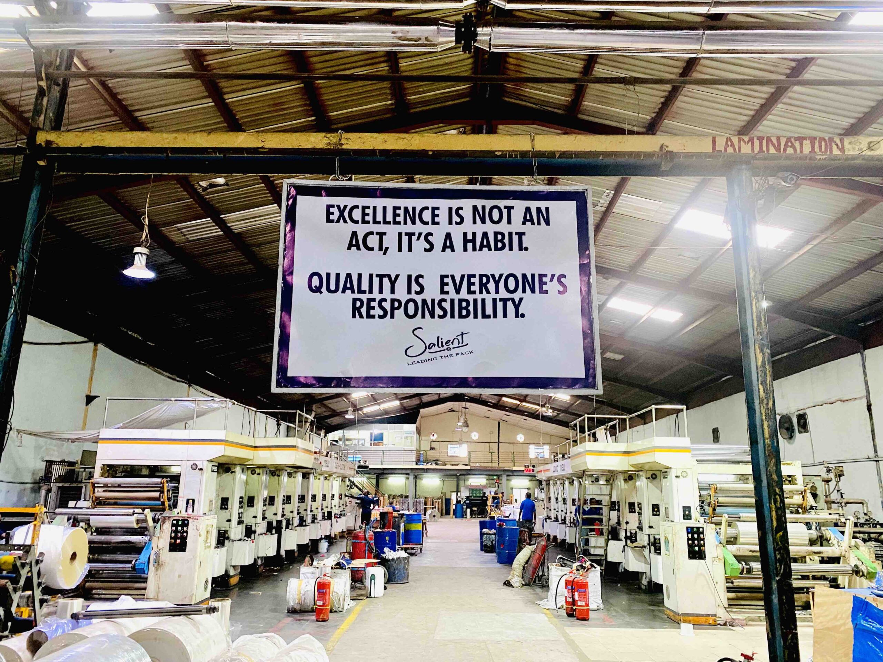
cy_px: 331
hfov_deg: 67.3
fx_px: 663
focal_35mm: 26
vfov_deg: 53.1
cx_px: 442
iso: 320
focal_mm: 4.25
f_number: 1.8
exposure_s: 1/50
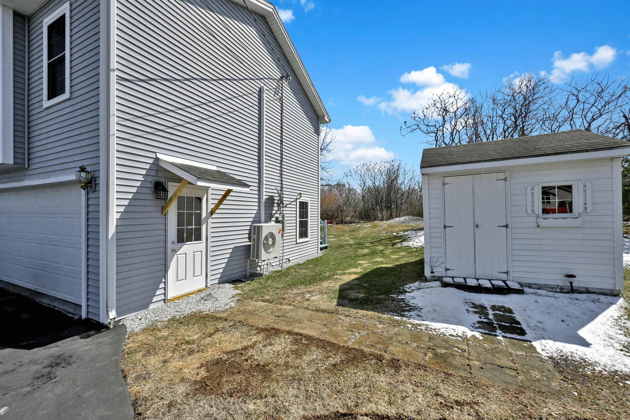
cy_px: 210
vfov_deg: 81.2
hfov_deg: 104.3
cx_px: 315
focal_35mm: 14
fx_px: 245
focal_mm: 14
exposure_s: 1/2500
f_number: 14
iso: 2000
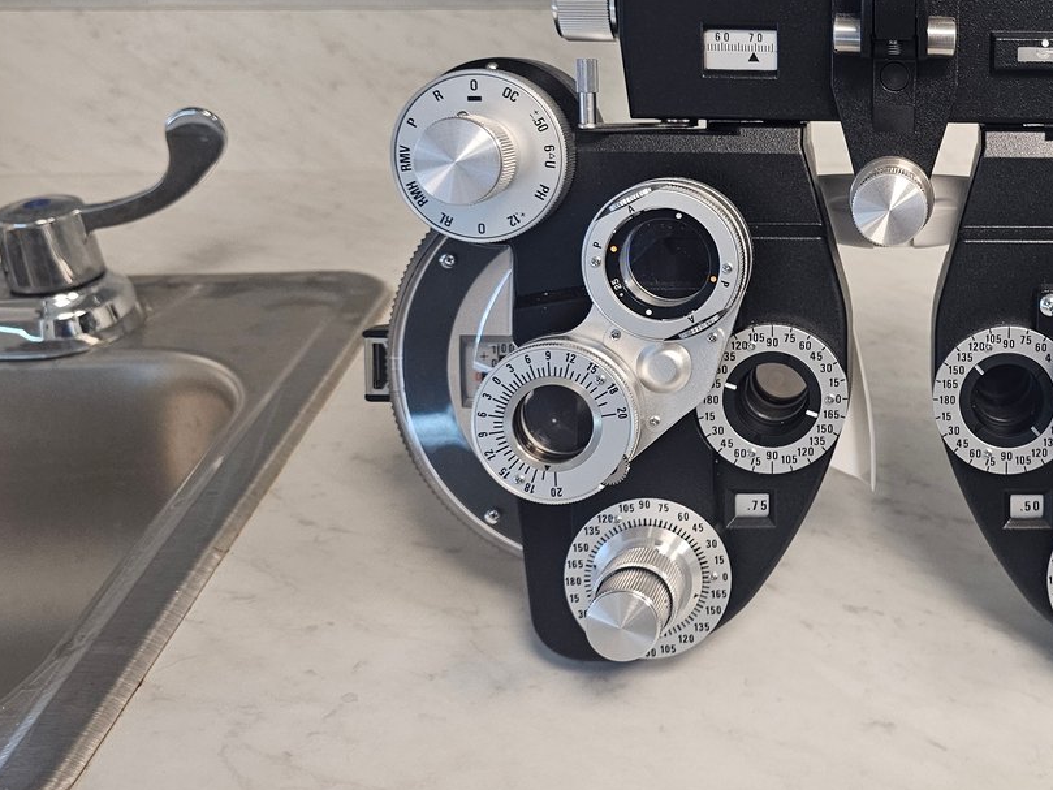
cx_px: 952
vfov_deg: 33.2
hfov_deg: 40.5
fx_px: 1308
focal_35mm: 43
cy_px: 234
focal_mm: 6.3
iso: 250
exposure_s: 1/63.3
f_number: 1.7
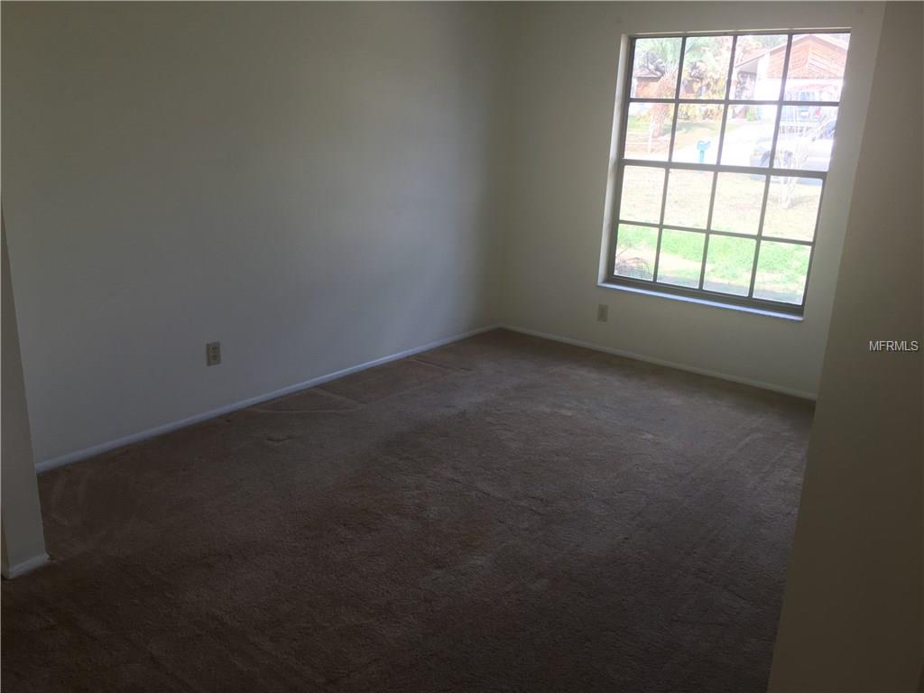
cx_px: 462
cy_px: 346
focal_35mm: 29
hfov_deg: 61.7
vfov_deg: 48.2
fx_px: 774
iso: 32
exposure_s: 1/120
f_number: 2.2
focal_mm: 4.15
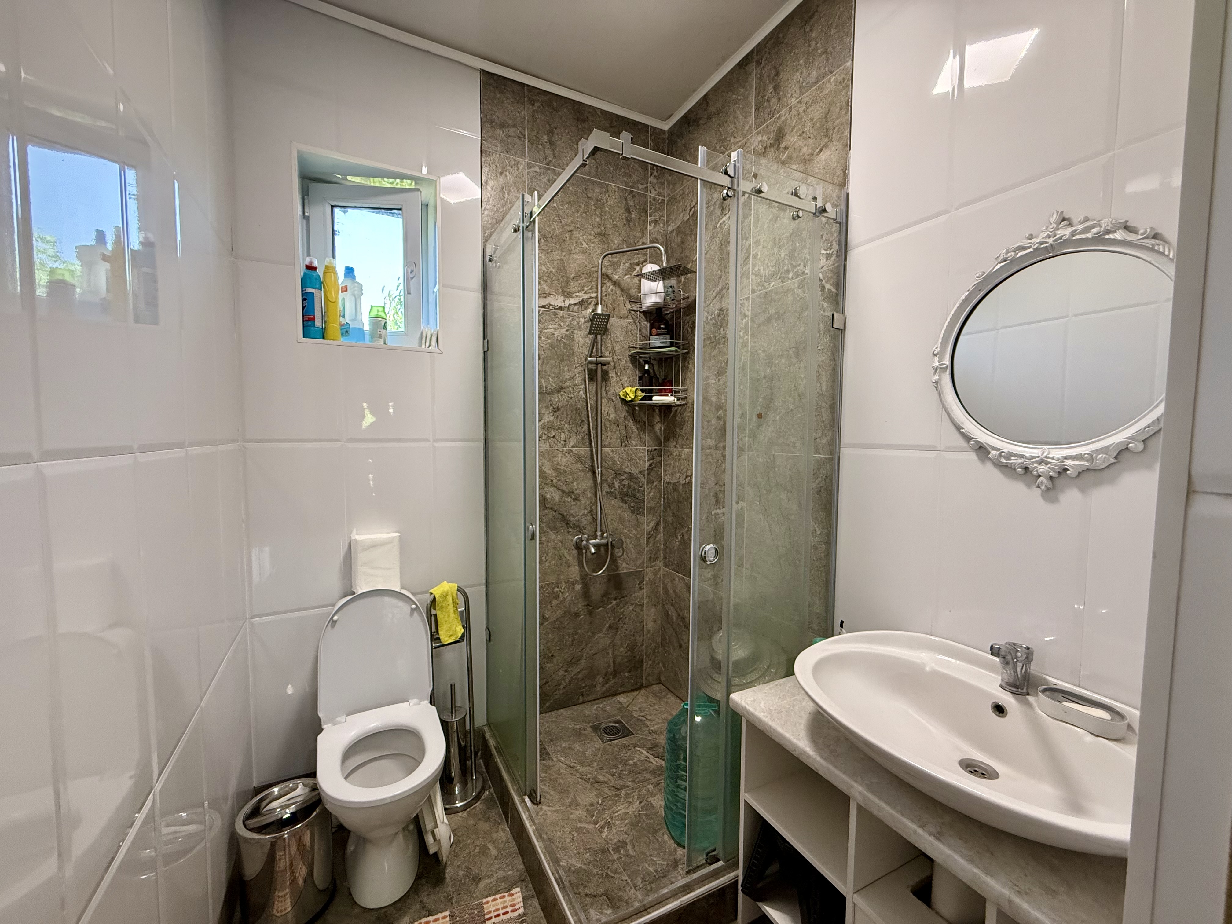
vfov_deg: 85.7
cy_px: 462
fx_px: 498
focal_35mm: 14
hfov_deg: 102.1
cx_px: 616
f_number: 2.2
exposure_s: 1/99
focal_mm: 2.22
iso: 320
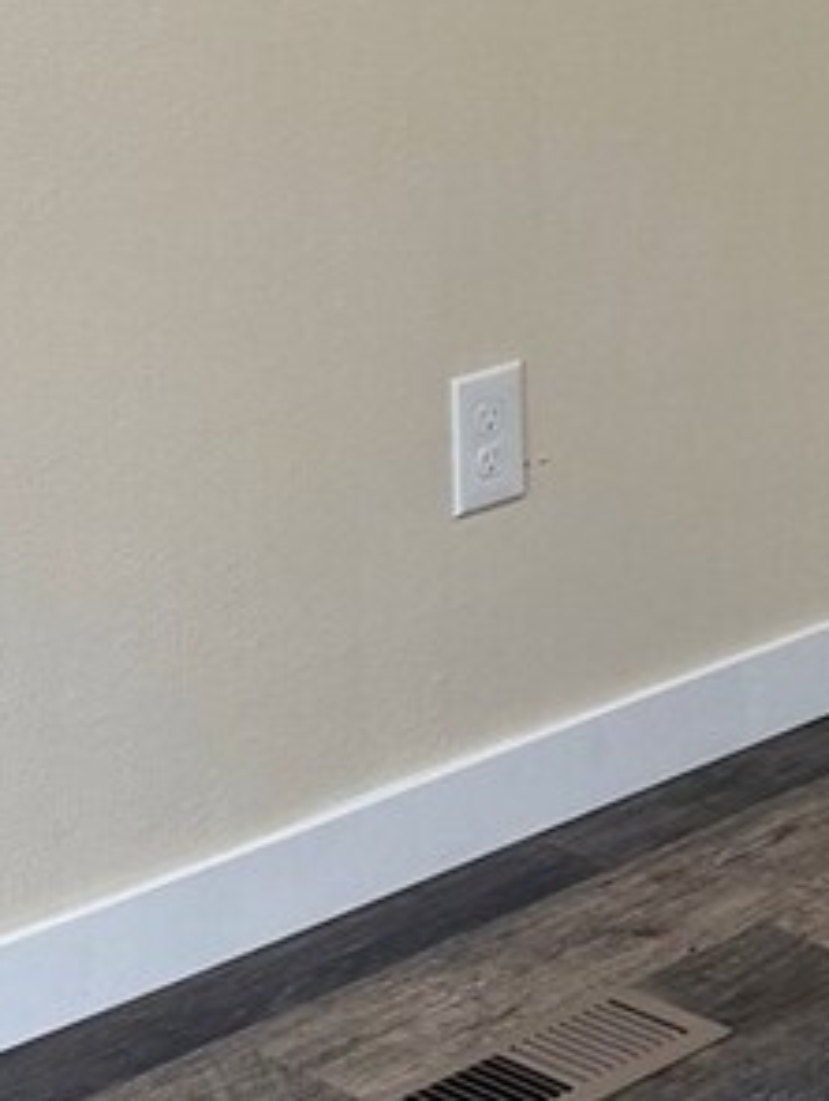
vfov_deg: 16.1
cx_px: 1079
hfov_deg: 12.3
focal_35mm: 117
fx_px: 3728
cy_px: -258
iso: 200
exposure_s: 1/120
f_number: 1.78
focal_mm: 6.76
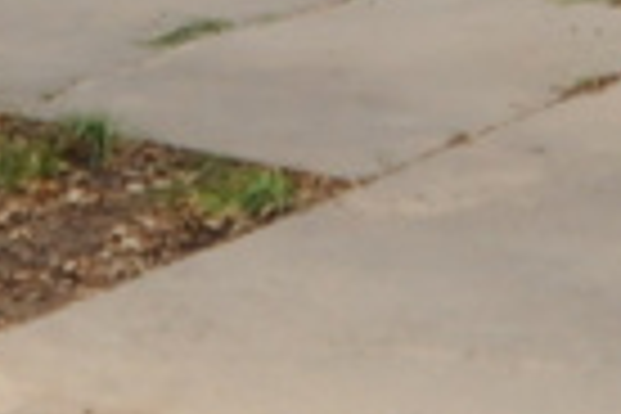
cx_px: 364
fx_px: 3450
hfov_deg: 10.3
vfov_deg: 6.4
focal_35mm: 200
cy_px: -688
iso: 800
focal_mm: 18
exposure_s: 1/1600
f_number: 3.5
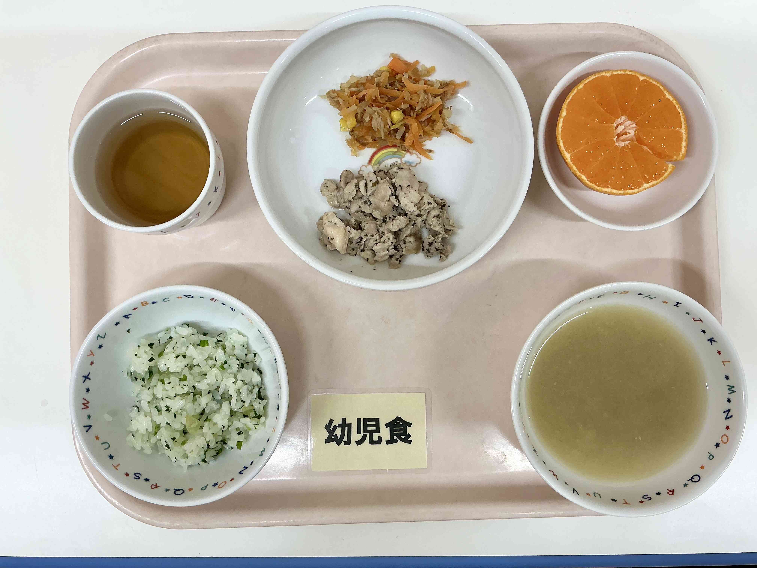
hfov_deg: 61.7
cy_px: 284
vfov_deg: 48.2
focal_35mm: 29
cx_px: 378
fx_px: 634
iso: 32
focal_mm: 3
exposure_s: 1/60
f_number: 1.8
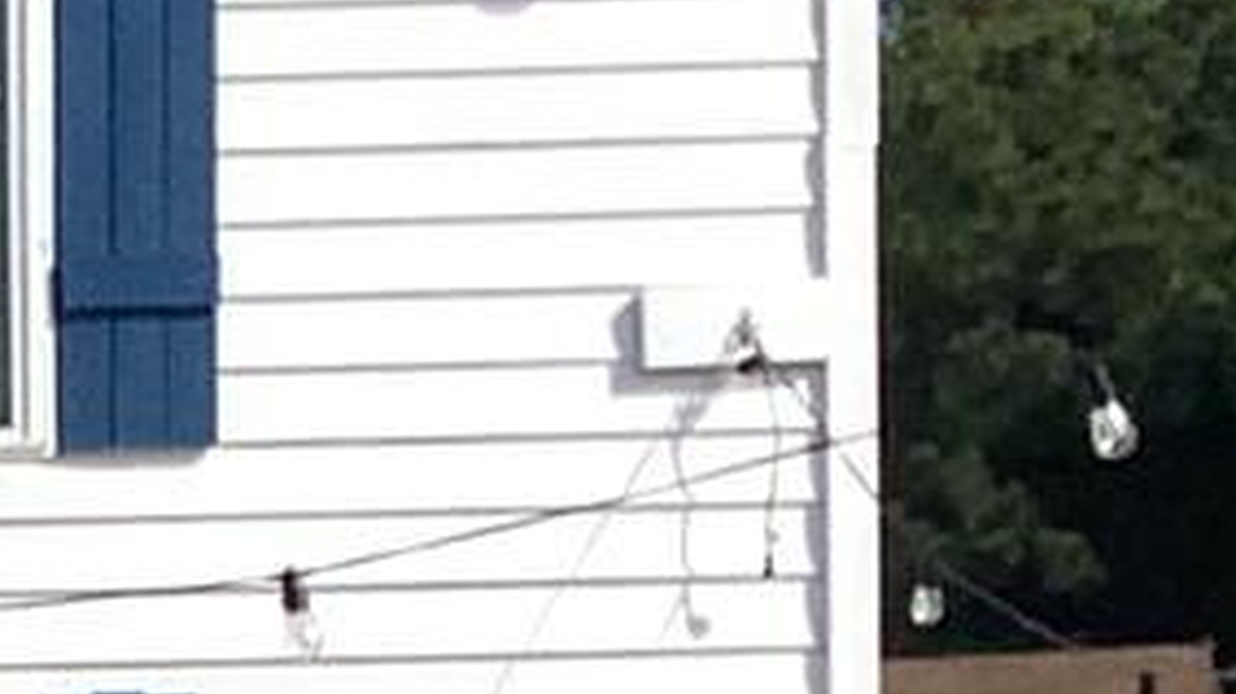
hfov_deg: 8.1
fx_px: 7995
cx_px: -1821
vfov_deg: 4.9
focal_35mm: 244
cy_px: 1366
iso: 25
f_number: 2.4
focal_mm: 3.3
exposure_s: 1/2469
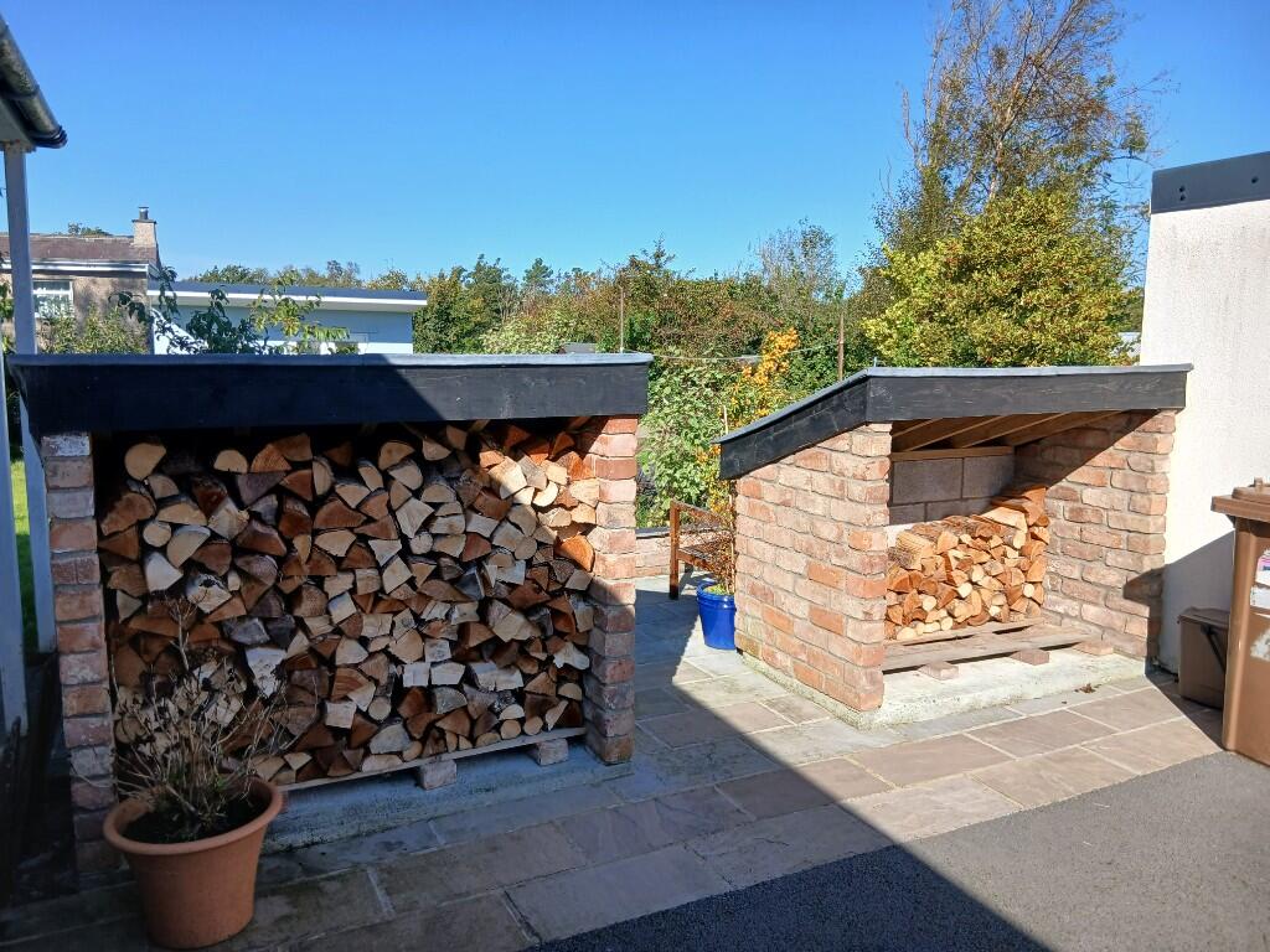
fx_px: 954
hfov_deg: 67.3
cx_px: 635
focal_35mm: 26
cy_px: 476
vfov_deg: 53.1
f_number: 1.8
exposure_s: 1/486
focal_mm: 3.98
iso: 20
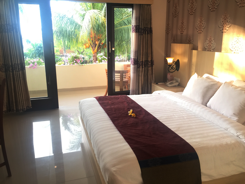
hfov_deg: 61.7
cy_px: 92
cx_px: 122
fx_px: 205
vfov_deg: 48.2
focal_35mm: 29
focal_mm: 4.15
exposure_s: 1/33
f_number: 2.2
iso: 32
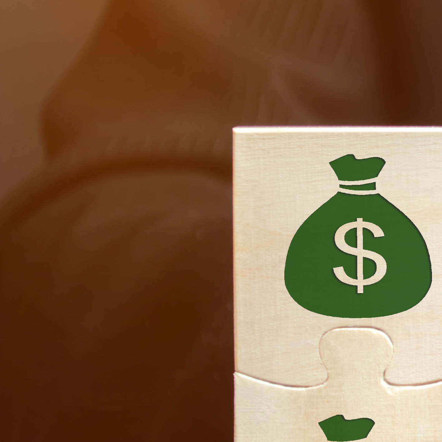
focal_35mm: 213
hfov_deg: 8.0
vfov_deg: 8.2
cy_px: 185
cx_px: 755
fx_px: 3077
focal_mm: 48
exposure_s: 1/160
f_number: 5.6
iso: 100
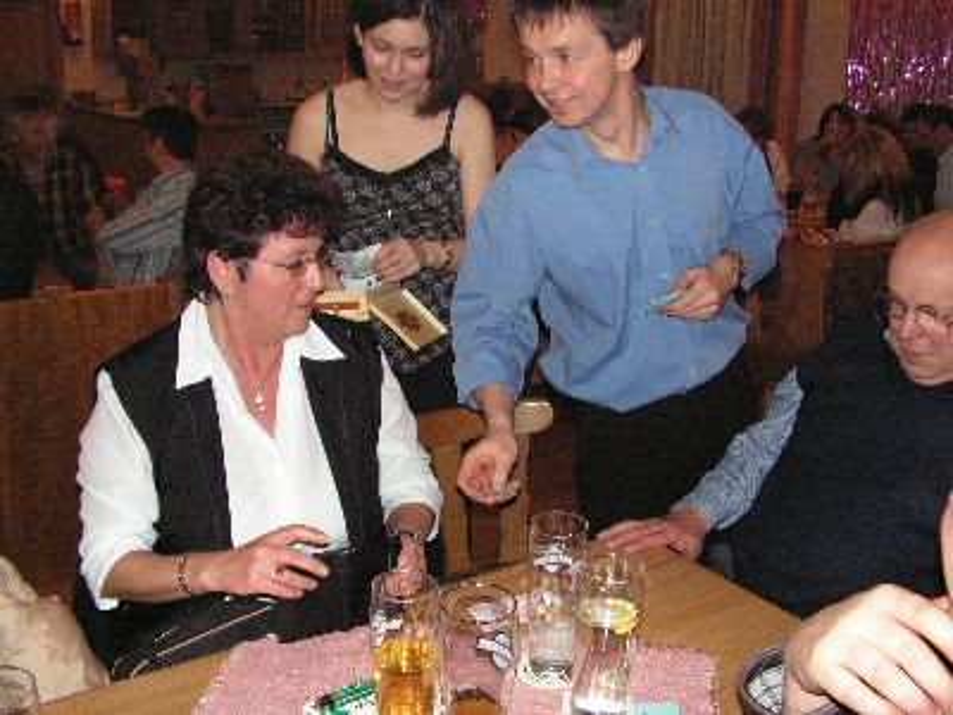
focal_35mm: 36
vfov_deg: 39.7
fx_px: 991
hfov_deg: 51.4
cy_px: 358
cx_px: 476
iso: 160
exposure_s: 1/40
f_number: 3.2
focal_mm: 6
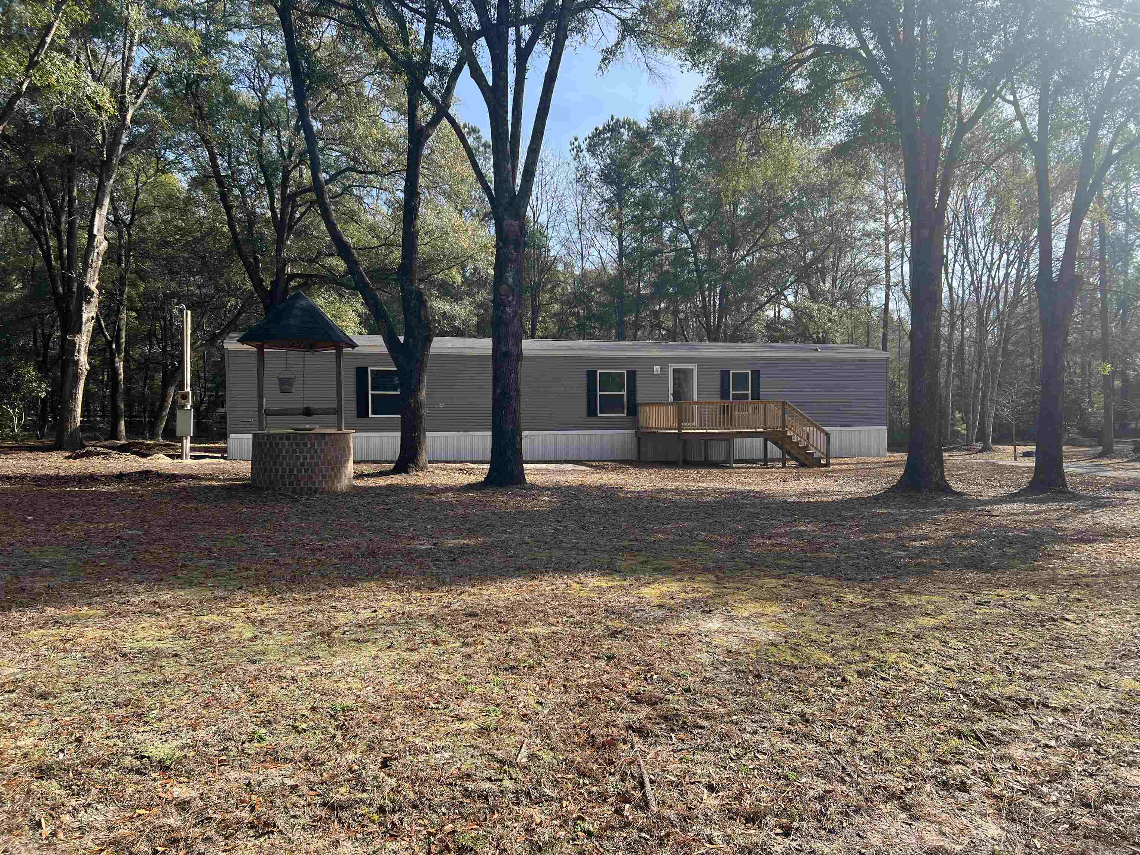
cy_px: 428
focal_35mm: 26
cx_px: 570
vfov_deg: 53.1
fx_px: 856
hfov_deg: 67.3
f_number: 1.5
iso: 50
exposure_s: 1/1468
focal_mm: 5.7
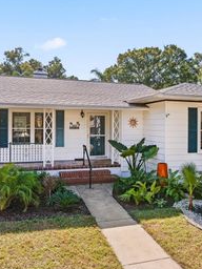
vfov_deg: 59.8
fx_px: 233
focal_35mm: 30
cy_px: 119
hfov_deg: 46.5
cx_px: 121
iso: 640
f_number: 5
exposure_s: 1/2500
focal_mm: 16
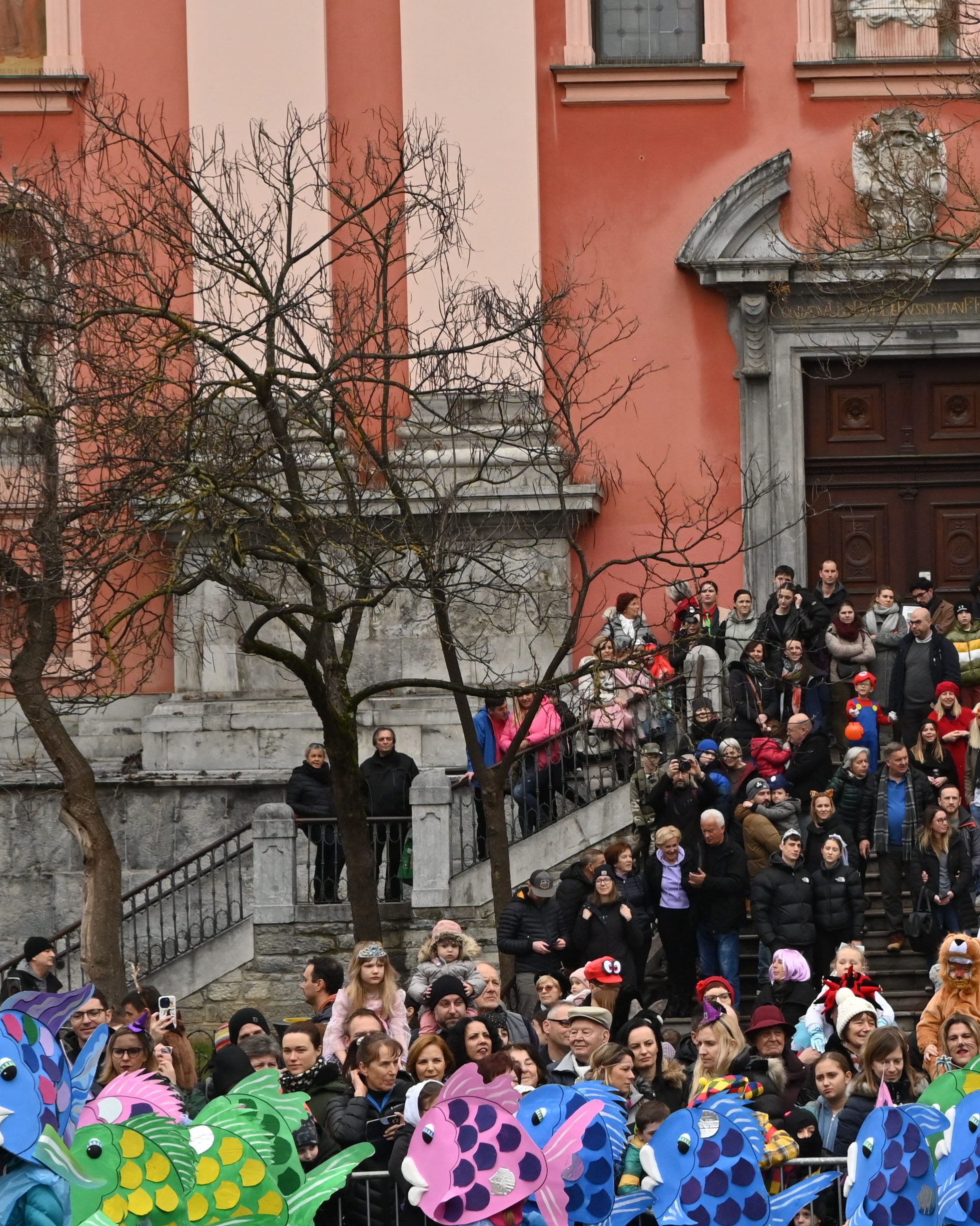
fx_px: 5040
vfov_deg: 13.9
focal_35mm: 139
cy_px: 574
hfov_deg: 10.9
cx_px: 1148
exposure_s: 1/640
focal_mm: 60
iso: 1000
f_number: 7.1
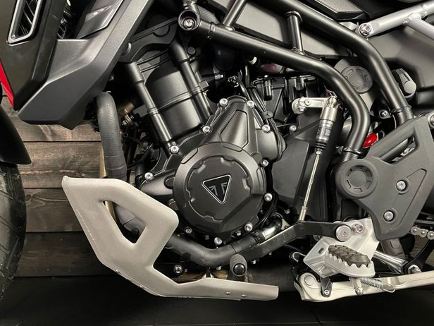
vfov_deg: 51.3
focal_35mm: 27
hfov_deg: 65.3
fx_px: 339
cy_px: 168
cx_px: 211
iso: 640
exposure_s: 1/33
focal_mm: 4.2
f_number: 1.6
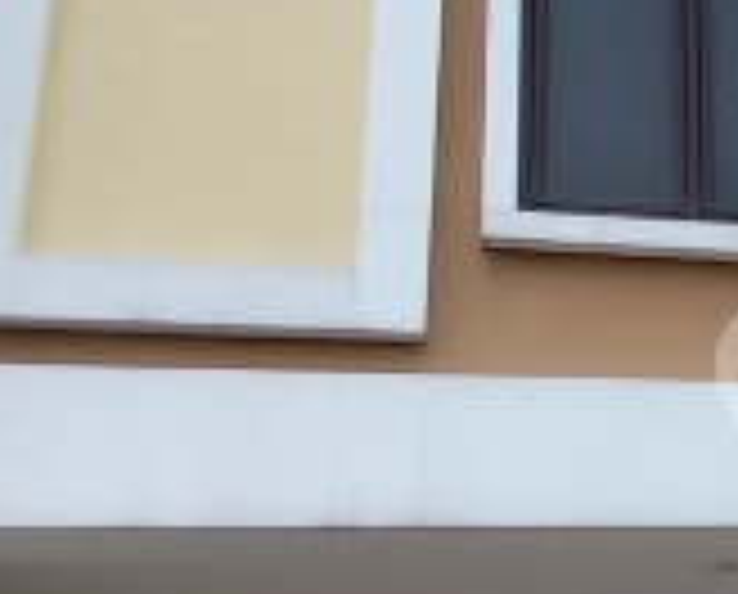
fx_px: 1752
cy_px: 400
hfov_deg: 19.1
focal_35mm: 80
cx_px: 1264
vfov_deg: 19.2
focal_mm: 1.65
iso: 50
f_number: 2.2
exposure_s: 1/417
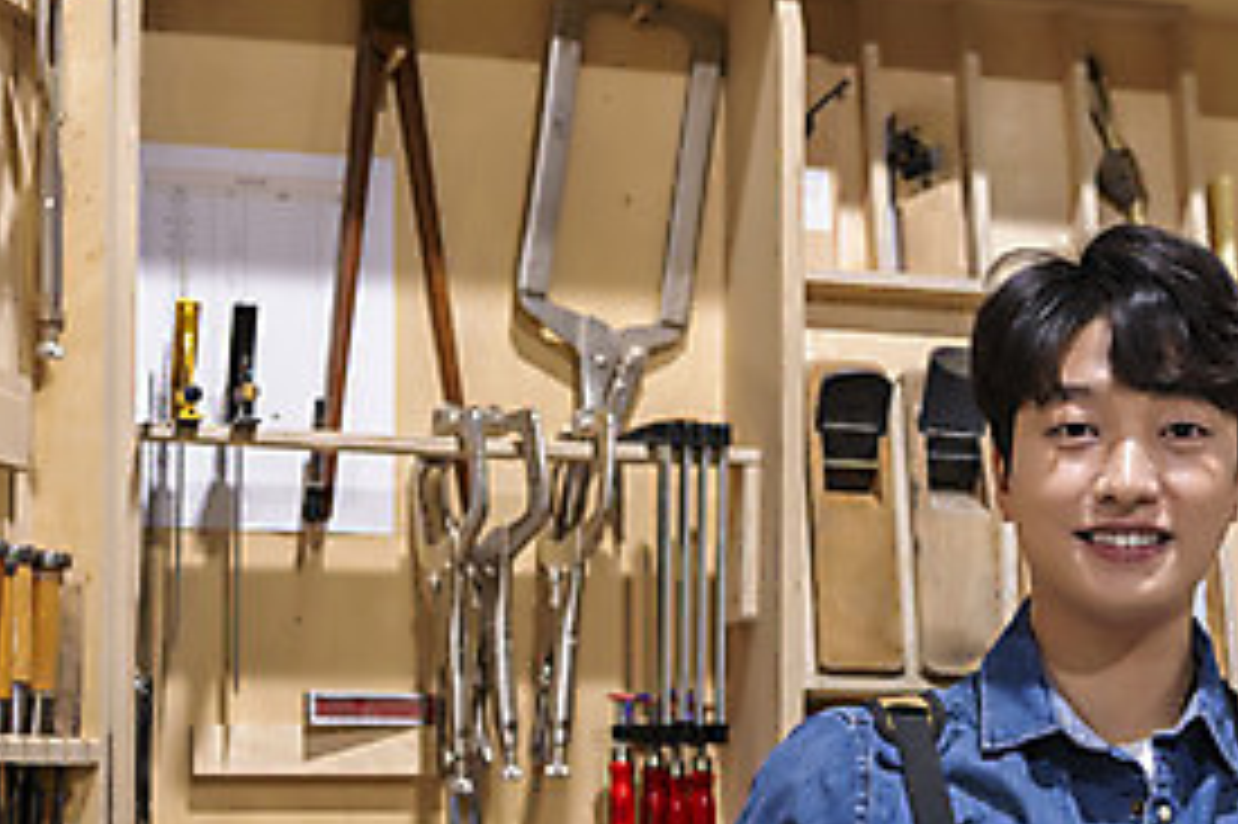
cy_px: 869
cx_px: 824
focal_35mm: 96
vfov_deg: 14.0
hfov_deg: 21.2
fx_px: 3299
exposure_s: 1/125
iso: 800
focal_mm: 44
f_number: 2.8
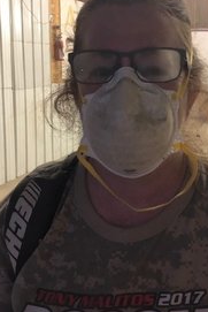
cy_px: 149
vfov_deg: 45.4
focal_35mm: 43
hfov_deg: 31.2
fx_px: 372
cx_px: 117
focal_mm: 3.99
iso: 80
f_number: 1.8
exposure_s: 1/5
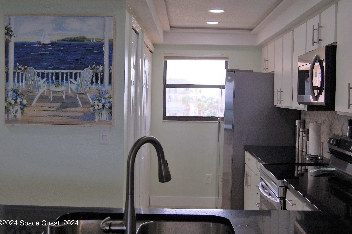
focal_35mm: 48
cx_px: 184
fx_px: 469
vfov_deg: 28.0
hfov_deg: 41.1
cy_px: 109
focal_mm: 30
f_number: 5.6
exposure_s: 1/125
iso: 200
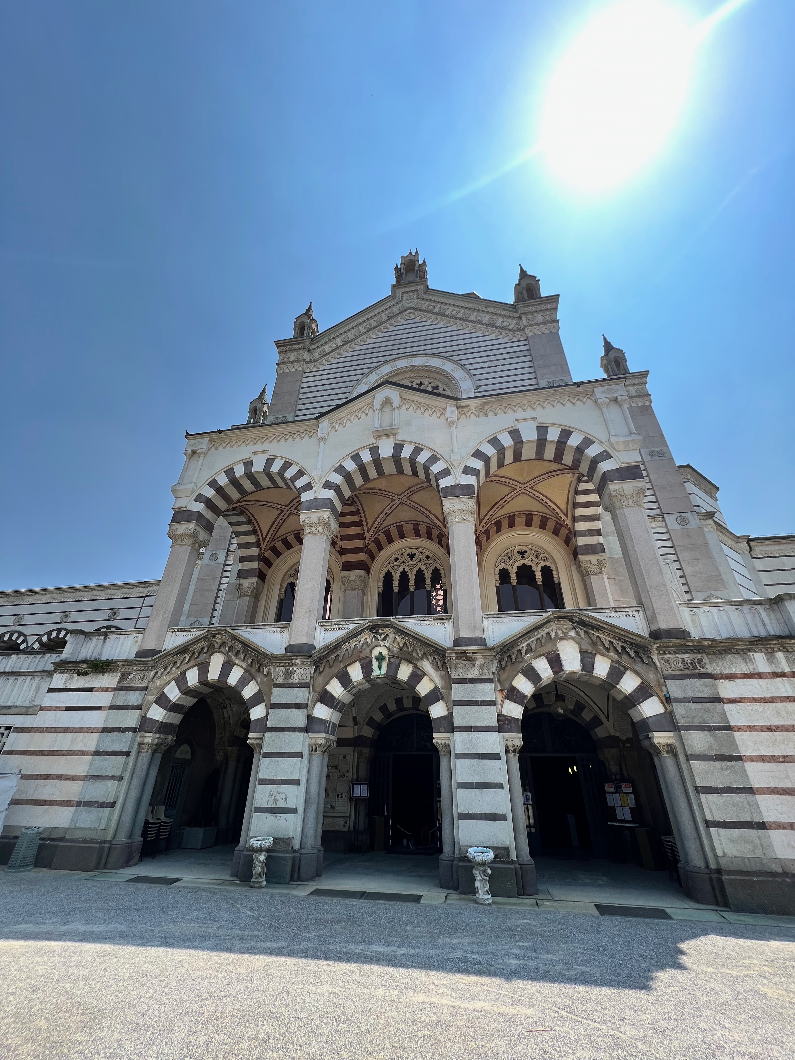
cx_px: 398
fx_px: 398
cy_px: 530
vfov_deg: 106.2
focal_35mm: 13
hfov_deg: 89.9
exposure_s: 1/1043
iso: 32
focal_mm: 1.57
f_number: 1.8
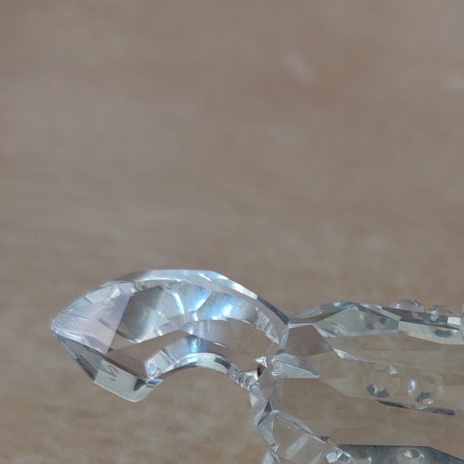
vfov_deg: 25.7
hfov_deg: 26.1
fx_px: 940
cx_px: 479
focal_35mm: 62
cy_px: 505
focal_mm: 4.71
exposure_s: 1/50.1
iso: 981
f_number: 1.7
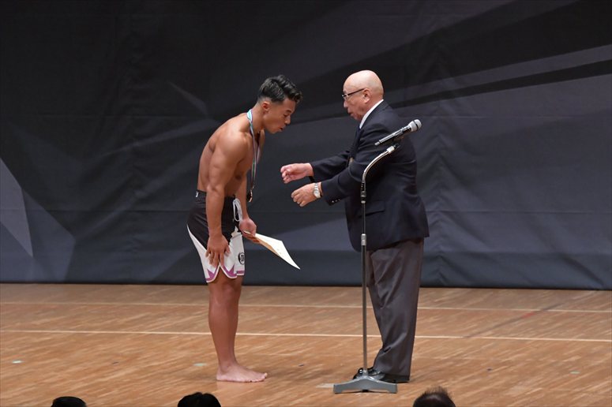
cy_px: 204
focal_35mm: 270
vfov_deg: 5.1
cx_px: 306
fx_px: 4588
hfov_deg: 7.6
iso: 6400
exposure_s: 1/400
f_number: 5.6
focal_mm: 180
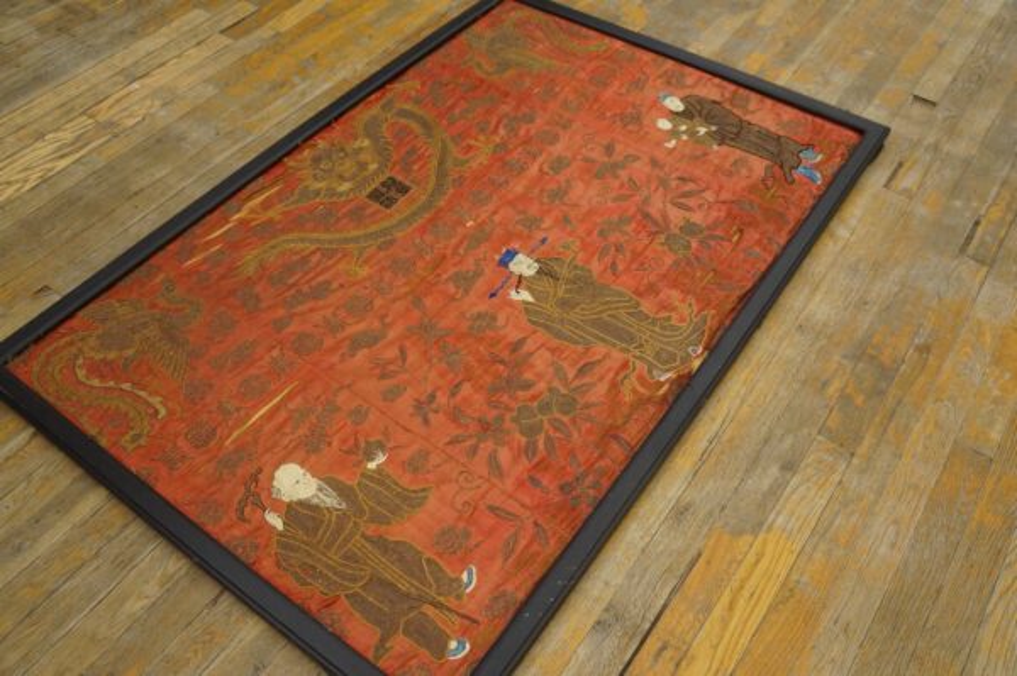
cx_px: 508
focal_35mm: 30
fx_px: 847
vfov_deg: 43.5
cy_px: 338
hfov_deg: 62.0
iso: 2000
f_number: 4
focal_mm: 20
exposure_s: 1/160
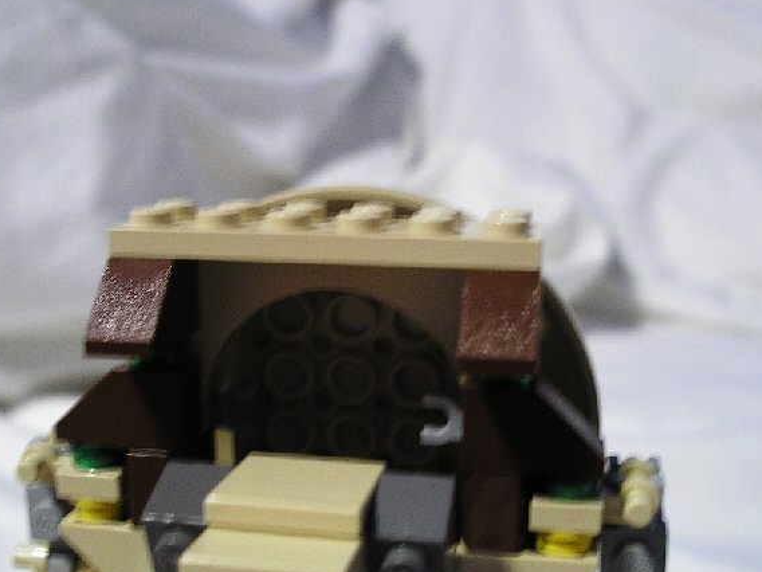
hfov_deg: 38.2
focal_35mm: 50
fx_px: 1101
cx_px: 392
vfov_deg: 29.0
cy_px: 352
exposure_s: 1/5
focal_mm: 7.8
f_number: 2.8
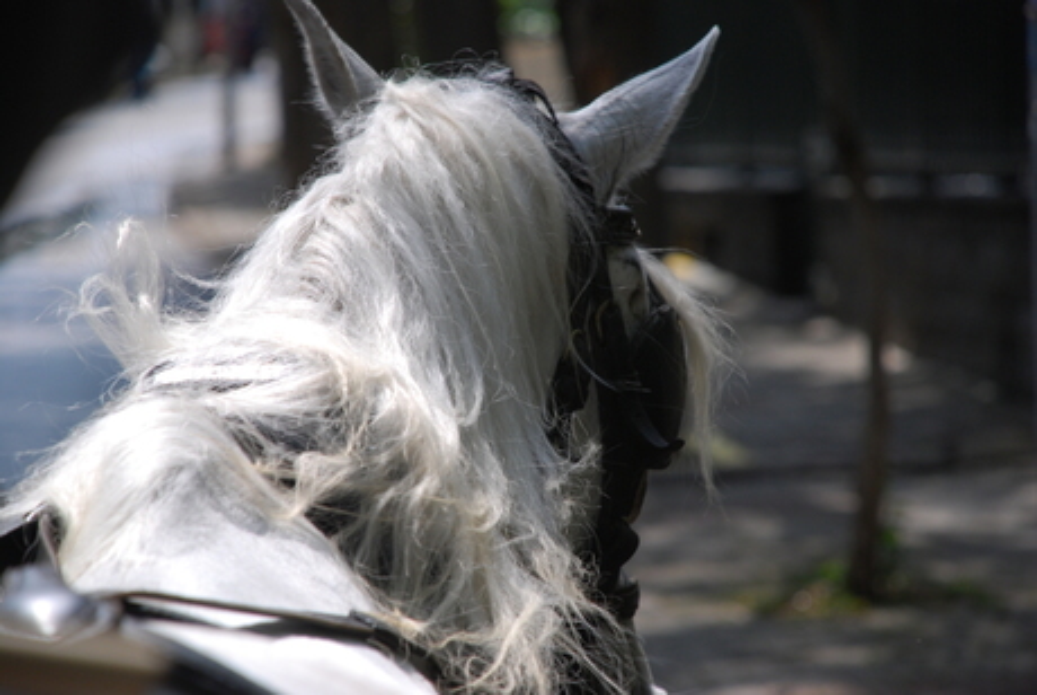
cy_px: 348
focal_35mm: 202
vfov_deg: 6.8
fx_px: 5840
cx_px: 518
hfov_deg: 10.1
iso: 200
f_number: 6.3
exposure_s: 1/640
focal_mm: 135
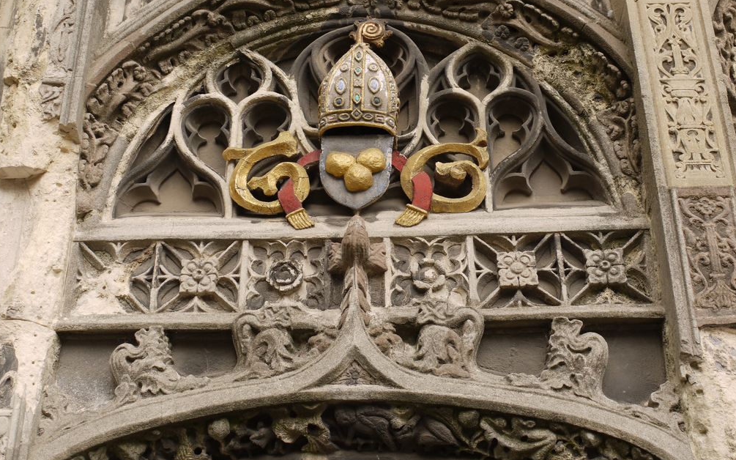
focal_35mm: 54
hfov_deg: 37.5
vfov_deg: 24.0
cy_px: 207
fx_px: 1083
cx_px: 365
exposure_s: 1/80
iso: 100
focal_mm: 25
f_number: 5.6
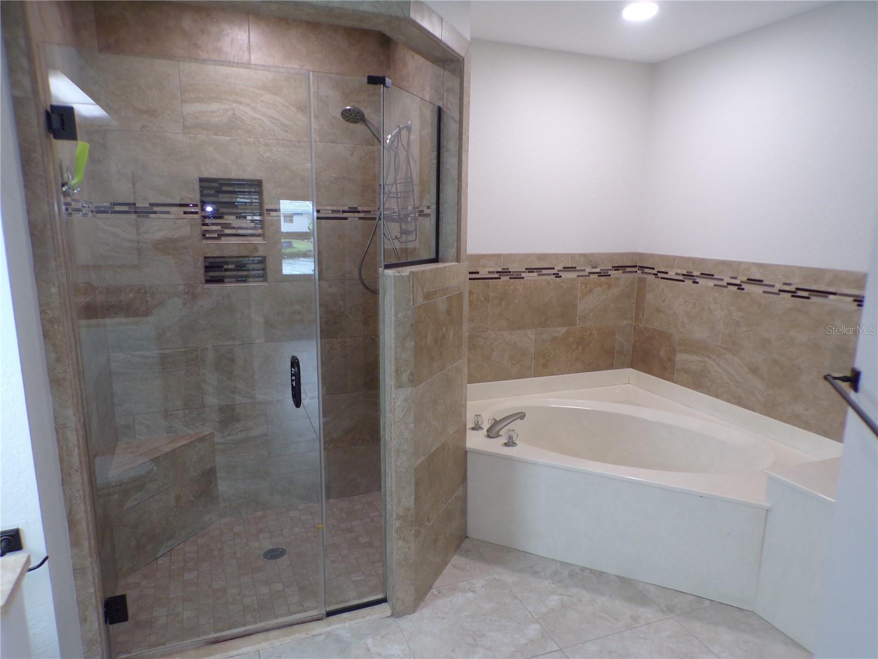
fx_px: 609
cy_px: 330
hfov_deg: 71.6
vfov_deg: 56.8
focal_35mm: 24
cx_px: 439
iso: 160
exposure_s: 1/34
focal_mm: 4.3
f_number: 3
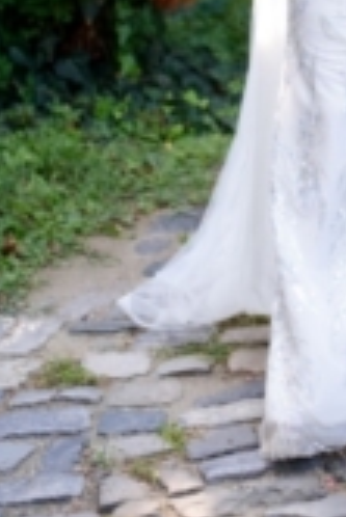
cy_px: -115
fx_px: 2172
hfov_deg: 8.9
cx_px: 511
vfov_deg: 13.2
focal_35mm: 151
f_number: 2.8
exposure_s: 1/320
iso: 360
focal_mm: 50
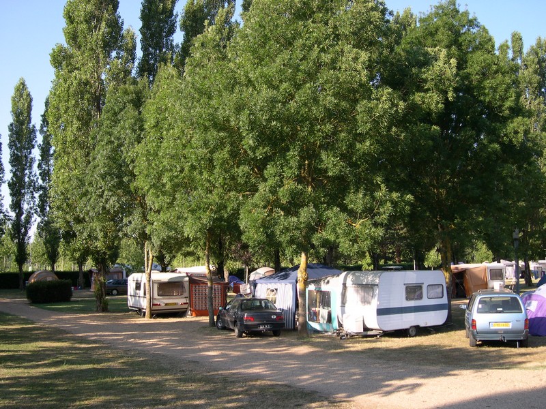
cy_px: 204
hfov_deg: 49.0
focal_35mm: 38
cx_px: 273
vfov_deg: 37.7
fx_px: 599
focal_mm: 8
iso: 100
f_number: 2.8
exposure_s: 1/442
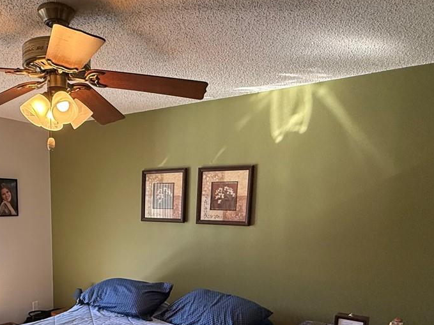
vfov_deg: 40.5
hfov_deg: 53.6
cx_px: 127
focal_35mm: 33
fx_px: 414
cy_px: 275
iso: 320
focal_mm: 2.22
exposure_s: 1/120
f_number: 2.2
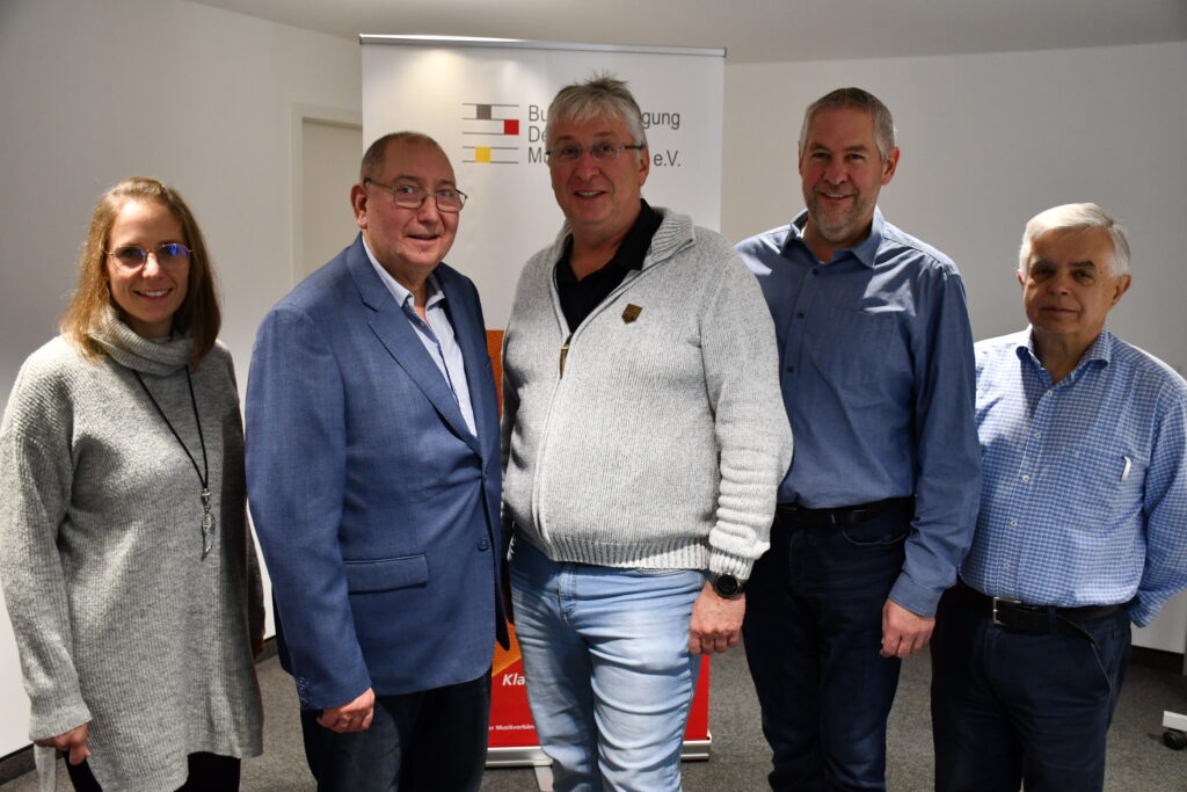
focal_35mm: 34
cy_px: 396
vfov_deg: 38.9
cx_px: 594
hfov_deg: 55.8
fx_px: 1121
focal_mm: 23
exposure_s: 1/125
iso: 1100
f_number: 3.8
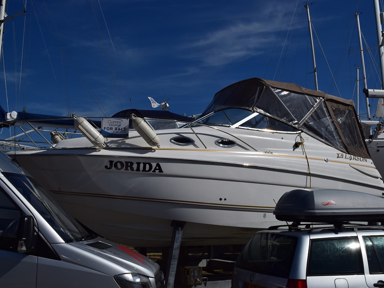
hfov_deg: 43.8
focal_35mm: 43
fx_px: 477
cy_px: 146
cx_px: 193
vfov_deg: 33.6
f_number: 11
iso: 200
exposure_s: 1/2000
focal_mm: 26
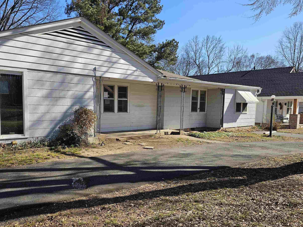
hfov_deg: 61.3
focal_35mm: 29
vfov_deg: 48.1
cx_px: 126
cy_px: 129
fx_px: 254
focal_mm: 6.3
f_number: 1.7
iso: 10
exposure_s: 1/518
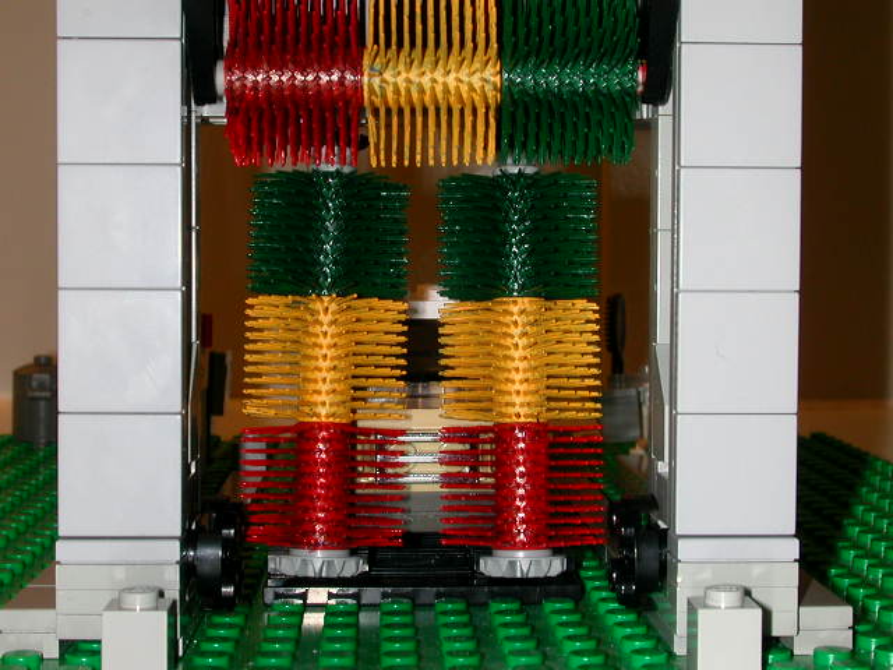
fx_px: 1651
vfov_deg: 22.9
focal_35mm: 64
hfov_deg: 30.3
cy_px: 335
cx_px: 446
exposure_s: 1/59.9
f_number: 5.9
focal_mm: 9.7
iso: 100
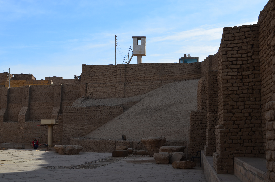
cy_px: 91
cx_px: 138
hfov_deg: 36.9
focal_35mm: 54
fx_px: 412
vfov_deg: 25.0
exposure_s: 1/125
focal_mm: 36
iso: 100
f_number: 11
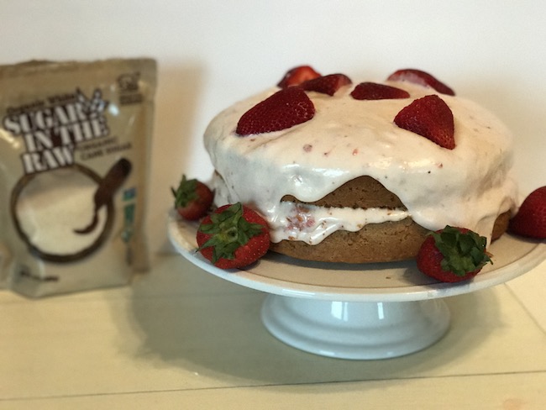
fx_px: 899
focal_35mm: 57
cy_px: 205
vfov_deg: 25.7
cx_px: 273
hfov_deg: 33.8
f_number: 2.8
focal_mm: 6.6
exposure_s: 1/59
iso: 400
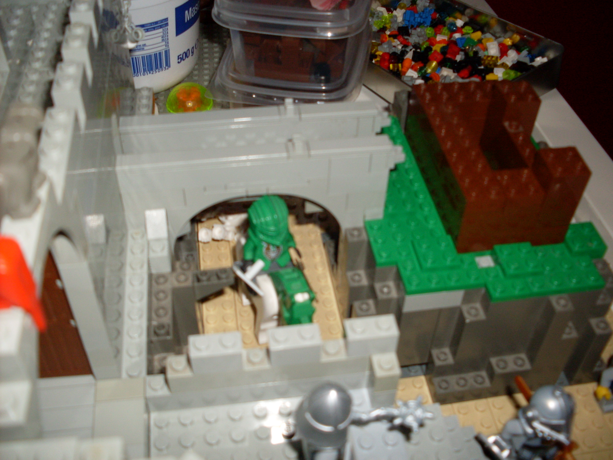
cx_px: 306
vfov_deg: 37.7
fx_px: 673
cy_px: 230
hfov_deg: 49.0
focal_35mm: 38
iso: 100
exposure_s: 1/45
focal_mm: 6.3
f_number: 2.8
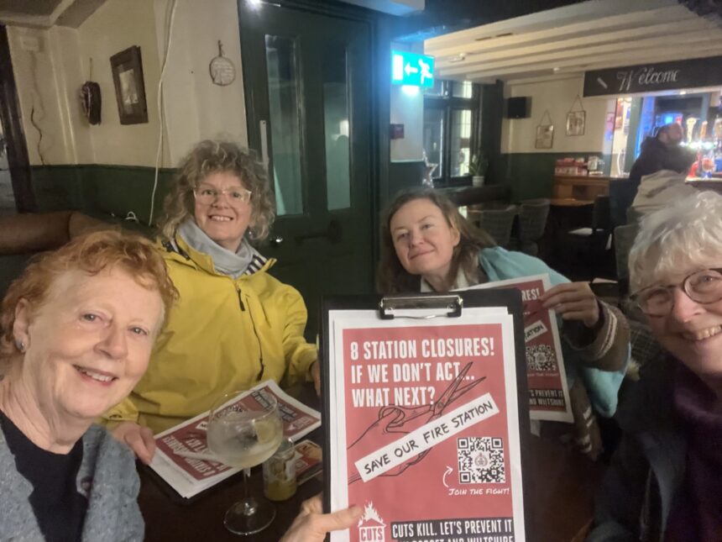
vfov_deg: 58.9
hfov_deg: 73.9
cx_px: 361
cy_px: 271
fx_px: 480
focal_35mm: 23
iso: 1000
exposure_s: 1/17
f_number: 2.2
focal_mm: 2.71
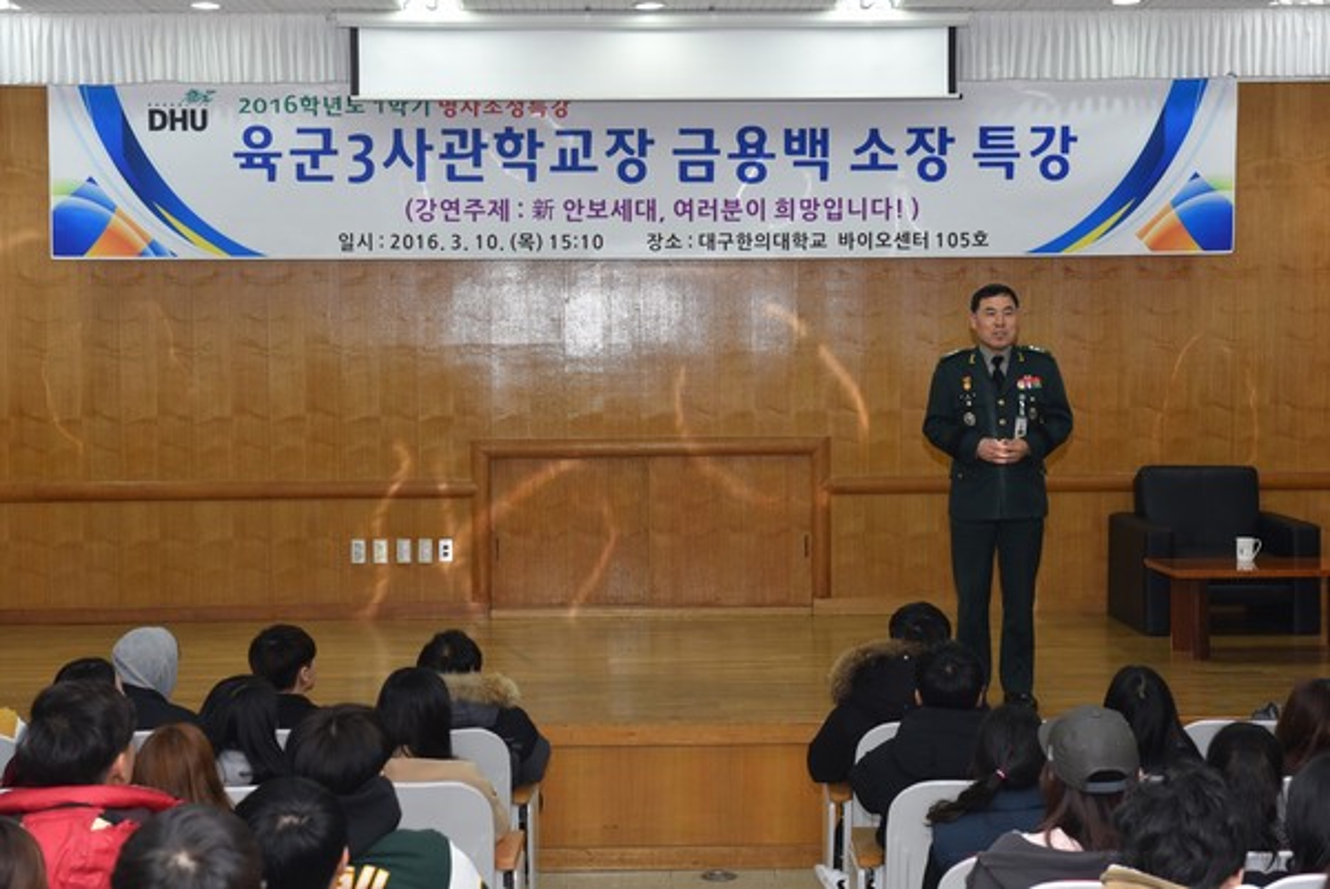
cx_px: 665
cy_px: 444
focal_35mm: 62
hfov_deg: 32.4
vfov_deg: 21.9
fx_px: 2292
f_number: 6.3
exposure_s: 1/60
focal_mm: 62
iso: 640
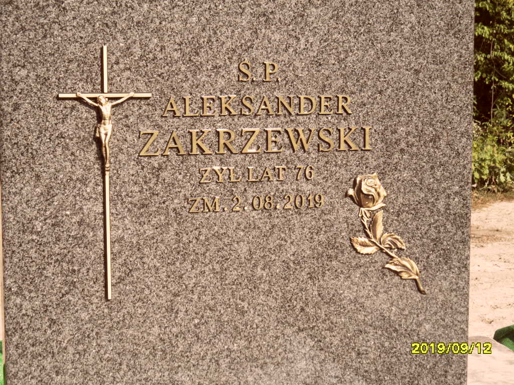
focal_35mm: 80
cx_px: 257
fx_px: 1188
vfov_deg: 18.4
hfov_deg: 24.4
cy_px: 192
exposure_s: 1/350
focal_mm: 13.2
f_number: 4.2
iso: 80
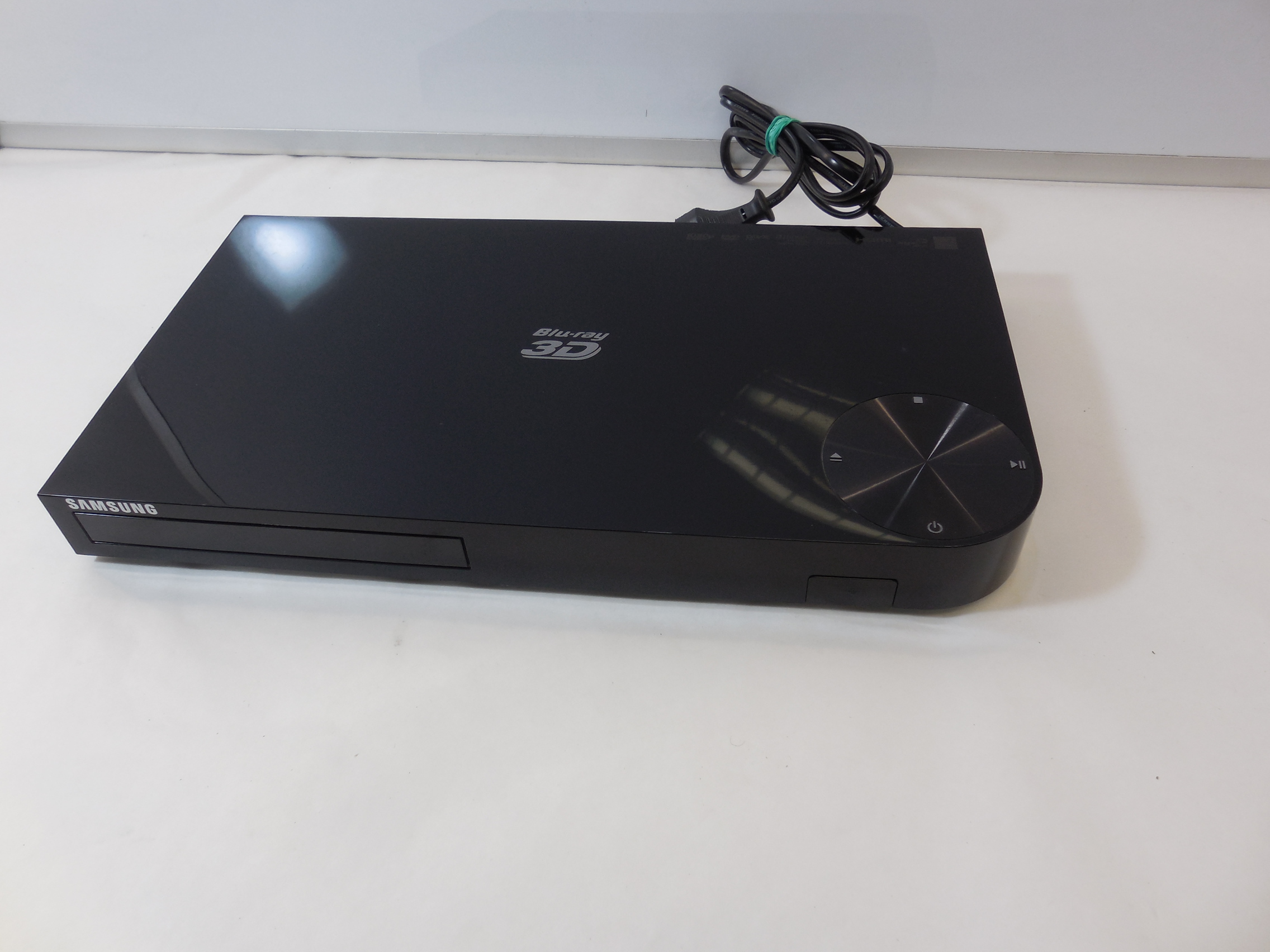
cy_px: 476
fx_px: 954
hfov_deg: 67.3
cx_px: 635
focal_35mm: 26
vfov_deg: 53.1
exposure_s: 1/50
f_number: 3.5
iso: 125
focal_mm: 4.6
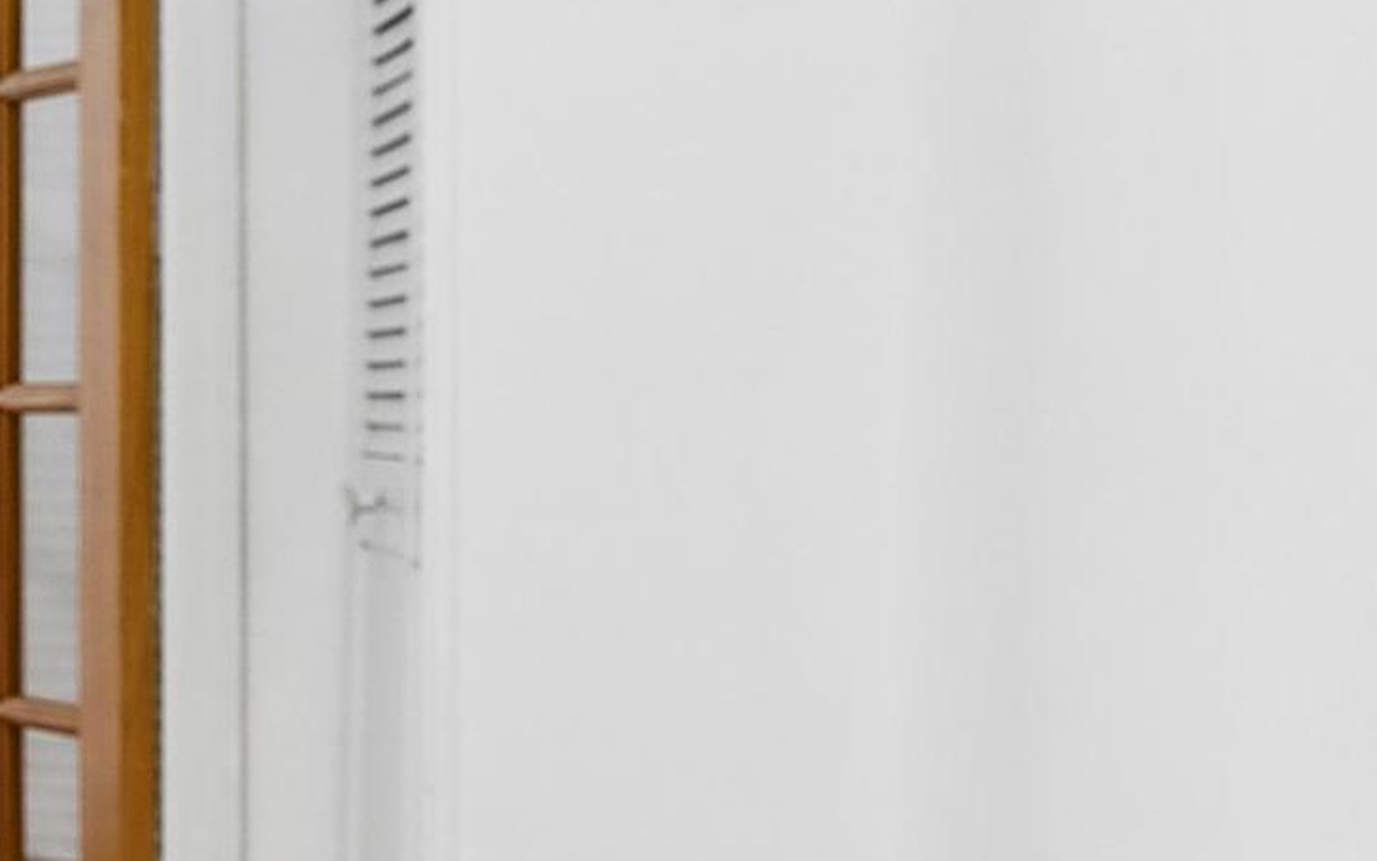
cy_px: 474
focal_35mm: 104
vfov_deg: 12.6
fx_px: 3904
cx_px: -1543
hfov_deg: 15.2
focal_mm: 23
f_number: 8
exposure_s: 1/5
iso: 640
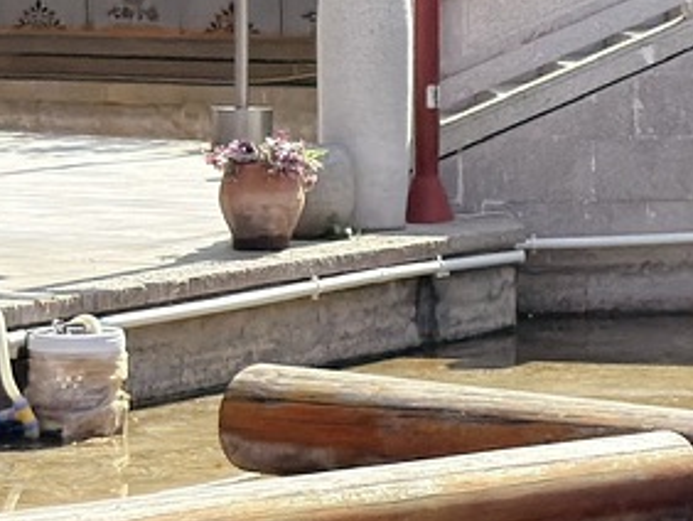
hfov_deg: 10.7
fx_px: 3486
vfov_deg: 8.5
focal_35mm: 174
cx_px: 1209
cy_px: 167
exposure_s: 1/6024
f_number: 1.78
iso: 320
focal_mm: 6.76
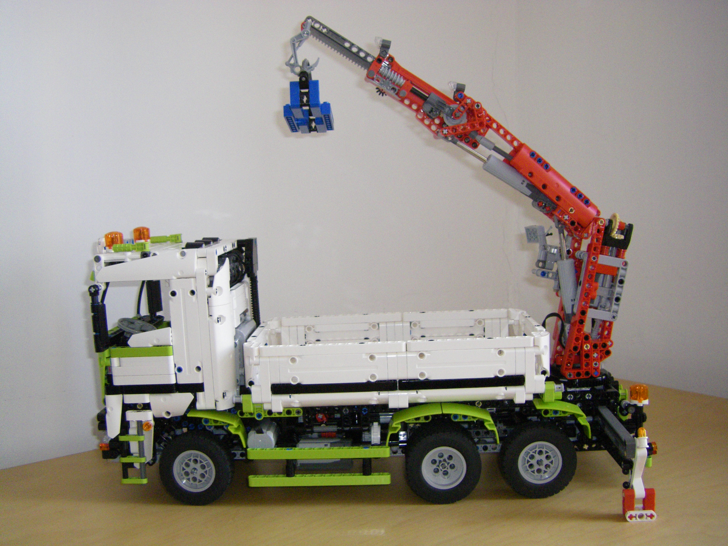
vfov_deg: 37.7
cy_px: 273
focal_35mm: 38
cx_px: 364
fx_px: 799
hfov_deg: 49.0
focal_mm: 6.3
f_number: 3.5
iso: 400
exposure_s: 1/50
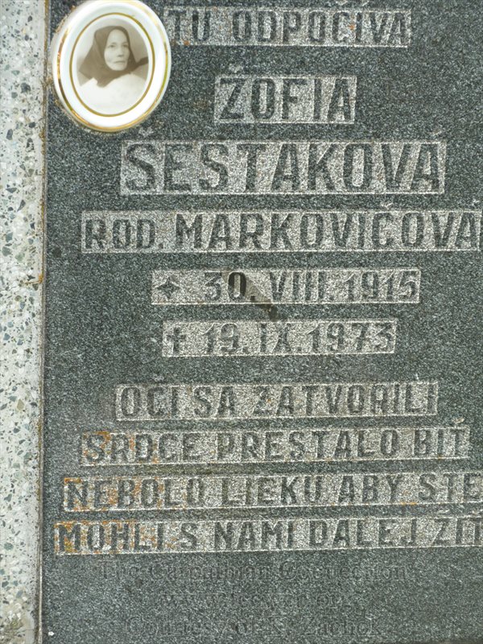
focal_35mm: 196
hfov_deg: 7.6
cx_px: 242
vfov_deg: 10.1
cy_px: 322
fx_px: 3646
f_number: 4.5
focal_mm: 32.1
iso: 80
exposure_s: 1/160
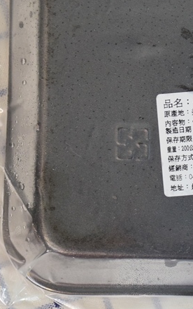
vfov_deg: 12.1
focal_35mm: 173
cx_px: 220
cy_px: 164
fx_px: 1457
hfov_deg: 7.5
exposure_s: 1/160
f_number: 6.3
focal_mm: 50
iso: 1600
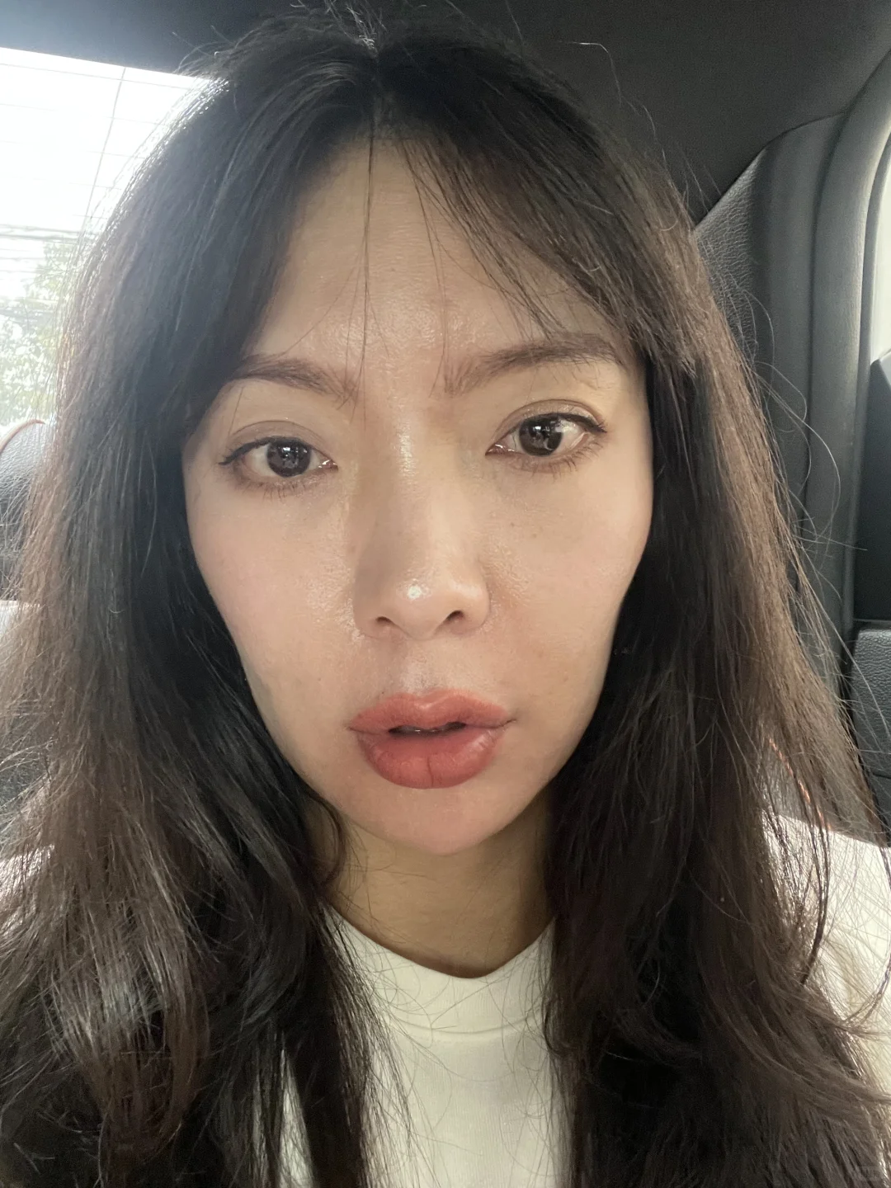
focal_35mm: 30
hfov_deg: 46.8
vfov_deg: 60.0
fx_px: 1030
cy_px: 594
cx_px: 446
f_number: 2.2
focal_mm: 2.71
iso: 500
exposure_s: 1/30
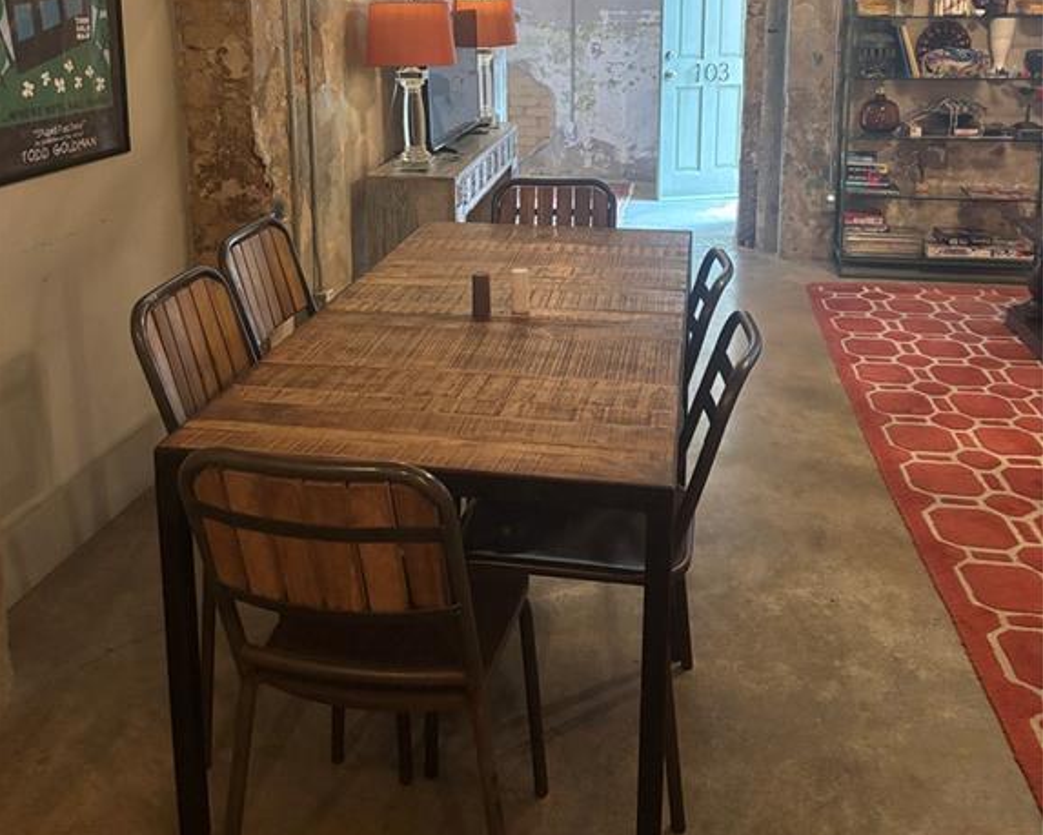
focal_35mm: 34
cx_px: 521
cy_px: 195
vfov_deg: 41.9
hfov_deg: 52.8
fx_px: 1050
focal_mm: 5.96
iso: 500
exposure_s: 1/60
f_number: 1.6
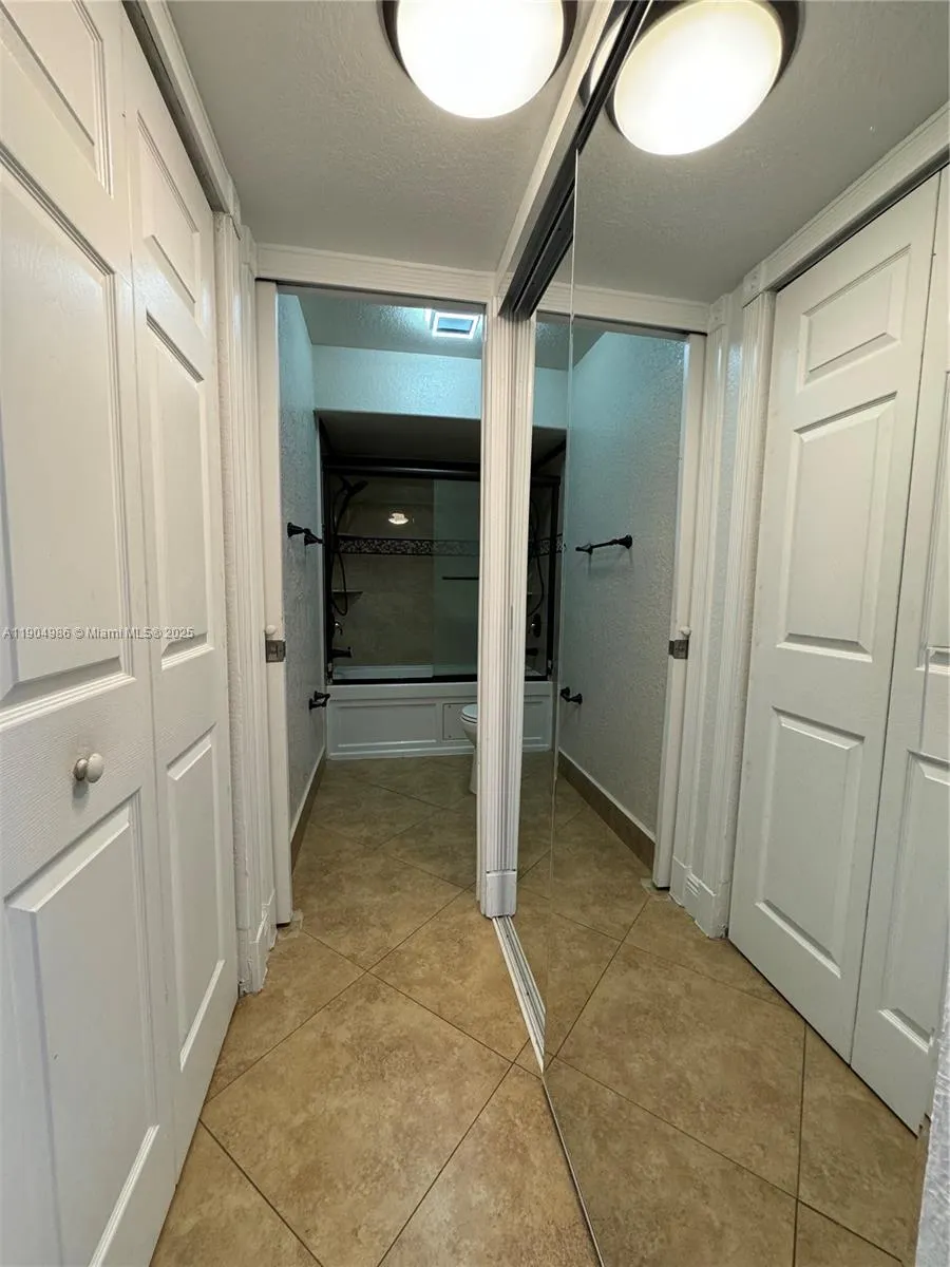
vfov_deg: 102.1
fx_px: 512
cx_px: 475
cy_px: 634
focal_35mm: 14
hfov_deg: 85.7
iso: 200
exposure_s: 1/120
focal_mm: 2.22
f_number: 2.2
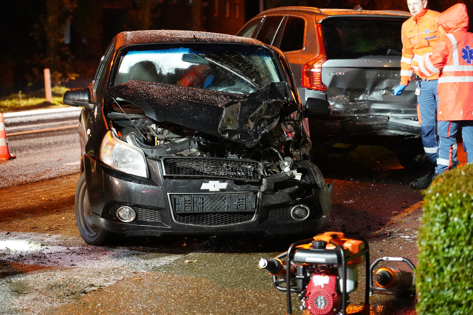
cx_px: 236
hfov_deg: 19.5
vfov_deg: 13.0
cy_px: 158
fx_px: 1379
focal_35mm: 105
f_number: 4
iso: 12800
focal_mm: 105
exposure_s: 1/50
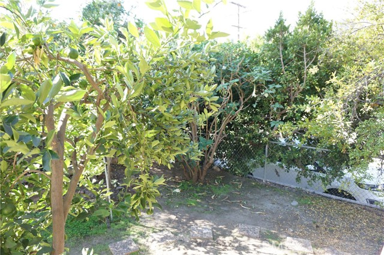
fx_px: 256
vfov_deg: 53.0
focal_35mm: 24
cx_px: 192
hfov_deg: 73.8
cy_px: 128
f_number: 3.5
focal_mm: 16
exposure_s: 1/60
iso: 125
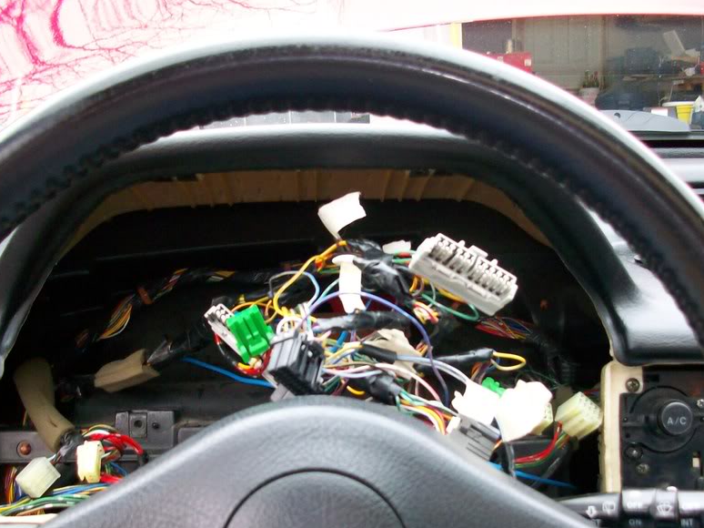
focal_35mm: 45
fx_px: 915
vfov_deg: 32.1
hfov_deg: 42.1
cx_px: 351
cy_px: 319
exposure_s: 1/60
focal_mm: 5.7
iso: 160
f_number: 2.8
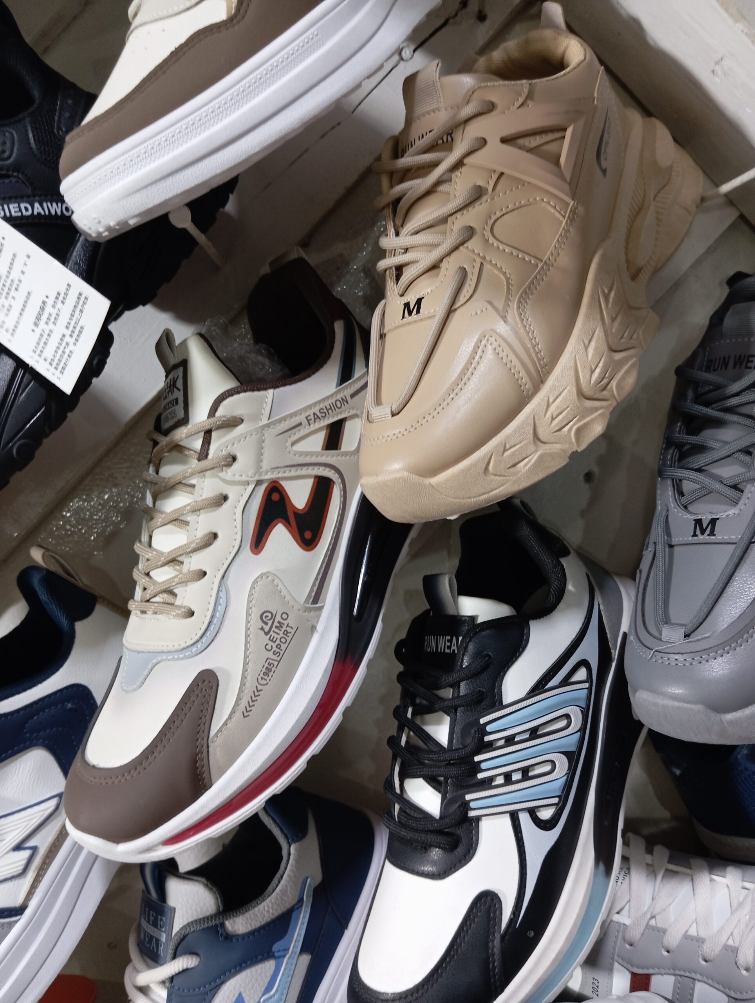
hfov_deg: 49.9
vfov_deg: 63.4
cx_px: 378
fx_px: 812
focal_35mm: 28
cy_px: 502
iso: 302
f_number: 1.8
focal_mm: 4.22
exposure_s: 1/33.3
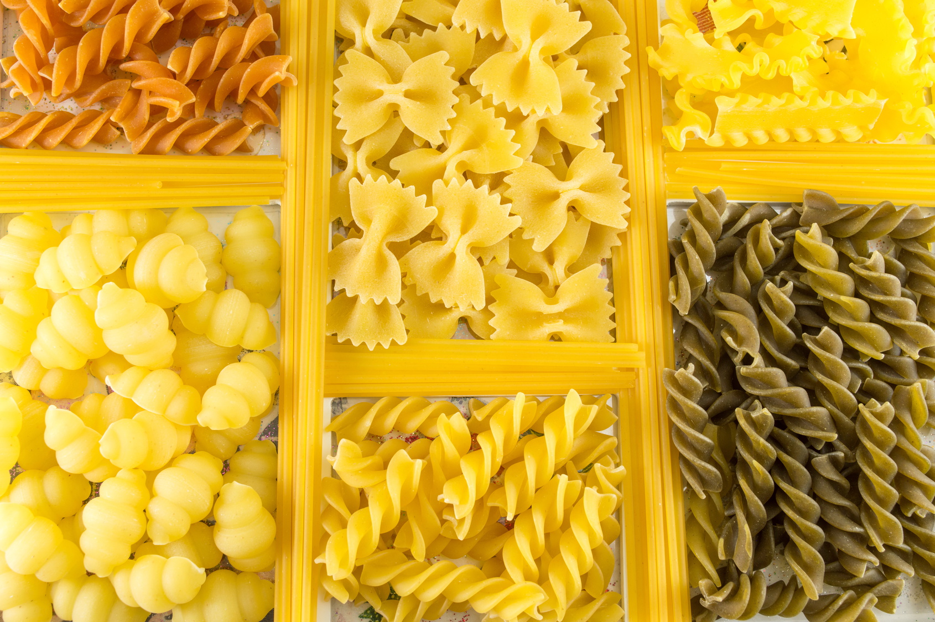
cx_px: 468
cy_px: 311
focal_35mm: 52
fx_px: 1362
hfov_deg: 37.9
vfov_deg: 25.7
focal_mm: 35
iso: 100
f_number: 8
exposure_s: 1/3.33
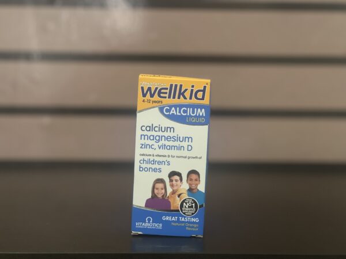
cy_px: 130
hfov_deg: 25.3
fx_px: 770
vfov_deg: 19.1
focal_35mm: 77
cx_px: 173
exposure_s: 1/33
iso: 250
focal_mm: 9
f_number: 2.8
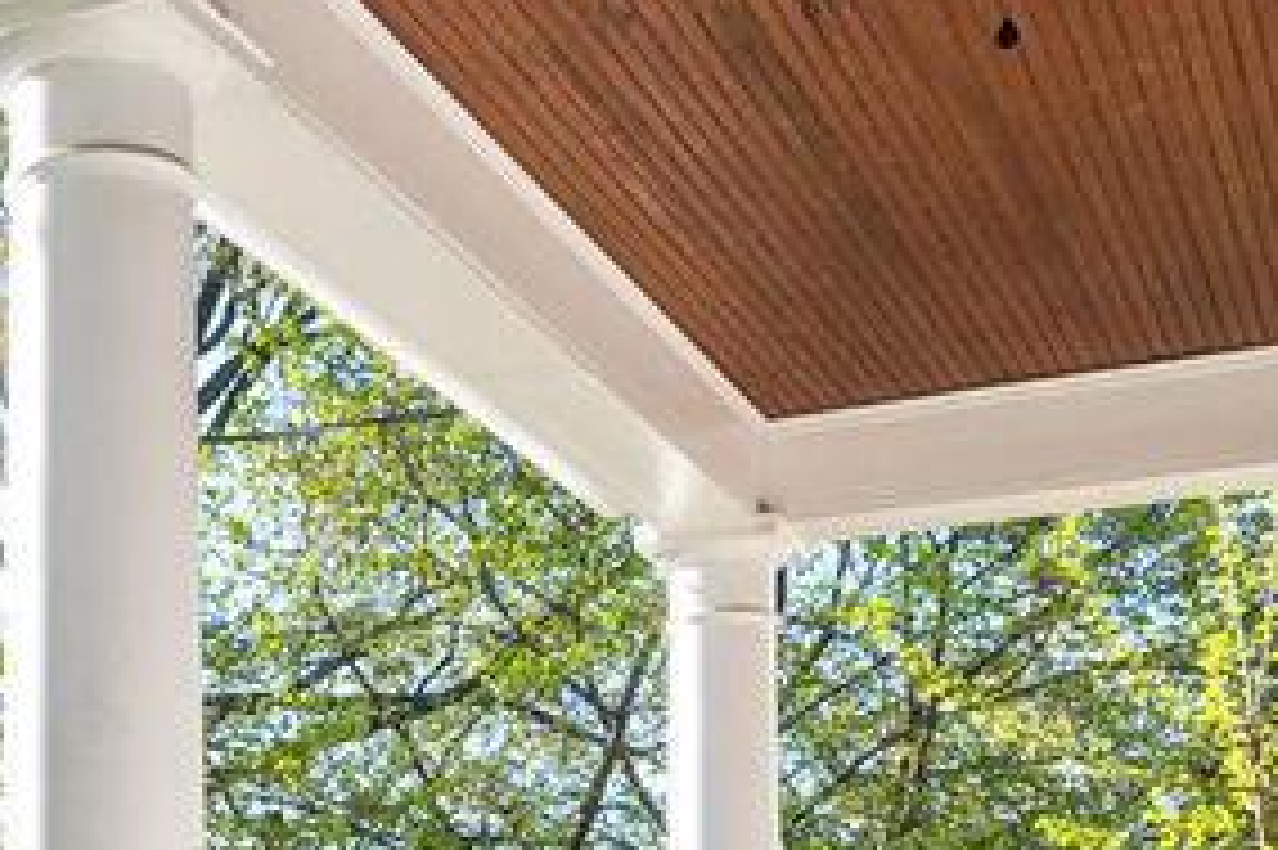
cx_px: 140
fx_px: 2519
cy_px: 877
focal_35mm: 71
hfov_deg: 27.5
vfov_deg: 18.6
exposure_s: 1/320
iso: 200
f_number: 9
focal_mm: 14
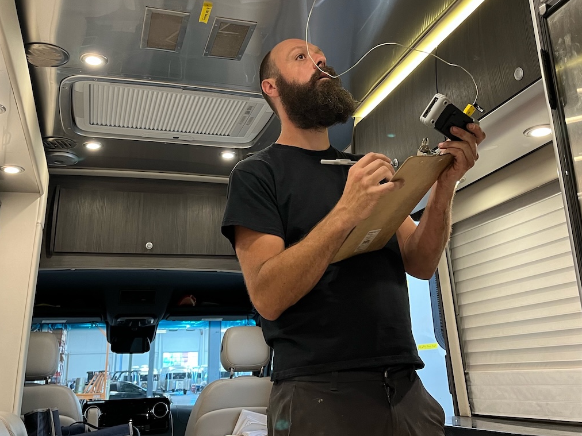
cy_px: 145
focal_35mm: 37
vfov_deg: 38.2
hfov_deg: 50.1
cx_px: 307
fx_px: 622
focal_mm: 5.1
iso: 320
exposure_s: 1/60
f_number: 1.6
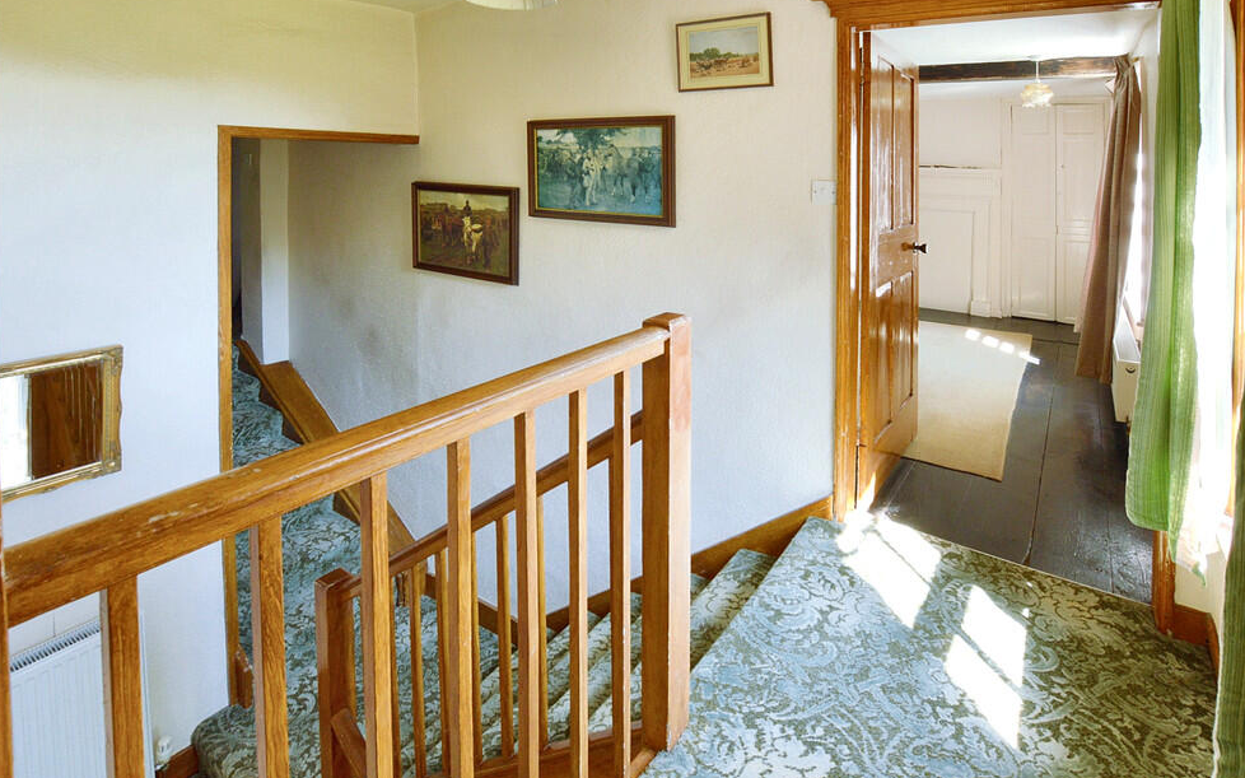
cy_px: 384
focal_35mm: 16
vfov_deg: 71.2
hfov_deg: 97.8
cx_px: 635
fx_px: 543
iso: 200
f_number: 8
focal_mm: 10
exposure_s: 1/25
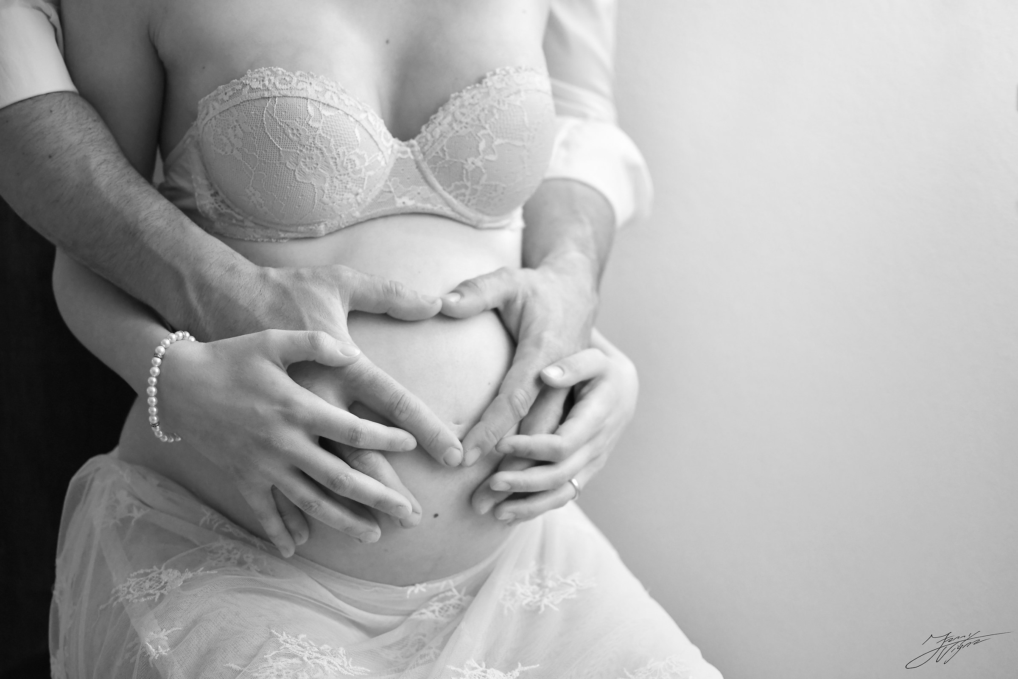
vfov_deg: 25.8
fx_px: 1484
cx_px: 509
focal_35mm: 52
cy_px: 340
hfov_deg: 37.9
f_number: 1.8
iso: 800
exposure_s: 1/160
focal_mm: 35
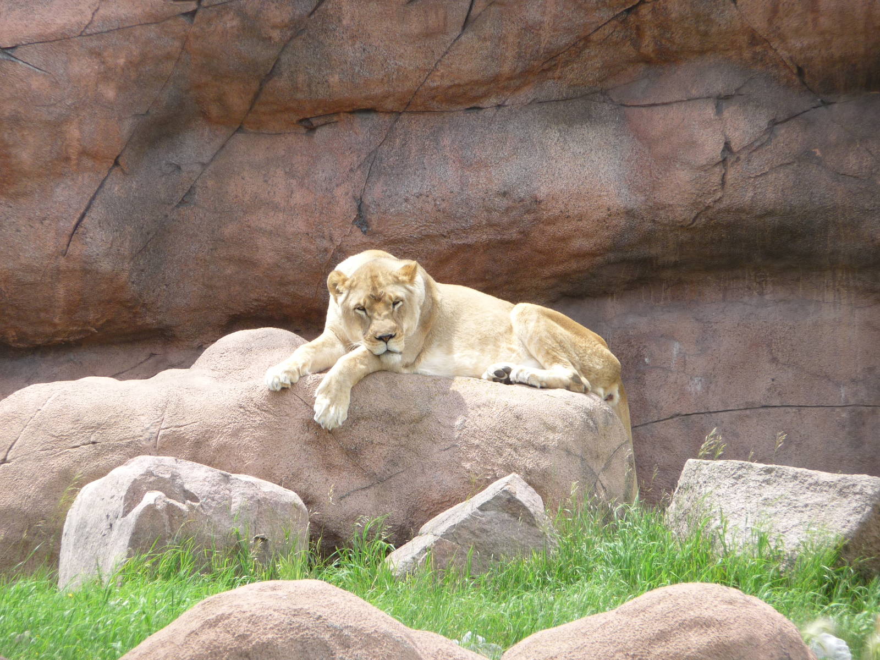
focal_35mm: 264
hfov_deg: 7.5
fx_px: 6711
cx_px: 440
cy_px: 330
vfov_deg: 5.6
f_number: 4.9
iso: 100
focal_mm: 45.4
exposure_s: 1/250
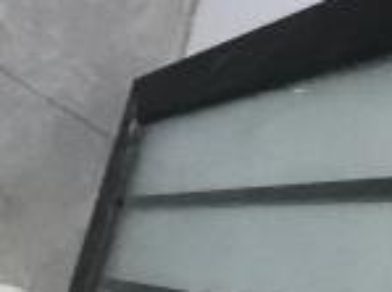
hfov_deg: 22.9
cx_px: -189
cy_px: -418
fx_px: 791
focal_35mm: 70
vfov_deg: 14.1
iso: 500
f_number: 2.2
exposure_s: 1/100
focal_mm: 1.95
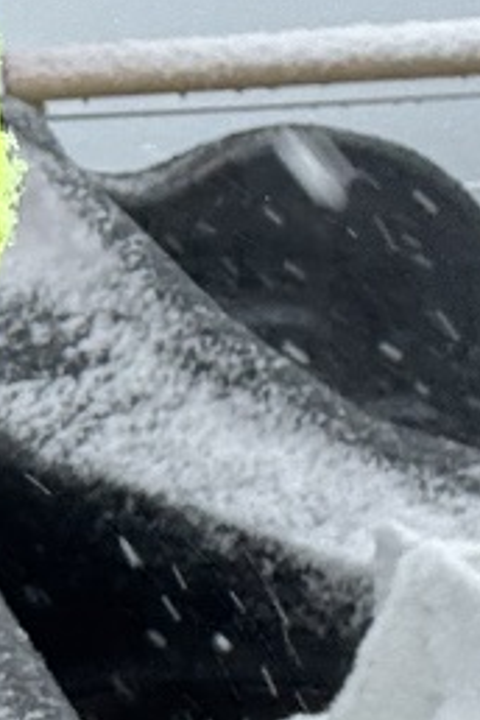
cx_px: -120
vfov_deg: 16.5
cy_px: 410
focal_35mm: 124
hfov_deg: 10.8
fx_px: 2480
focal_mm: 2.69
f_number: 1.9
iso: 100
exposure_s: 1/60
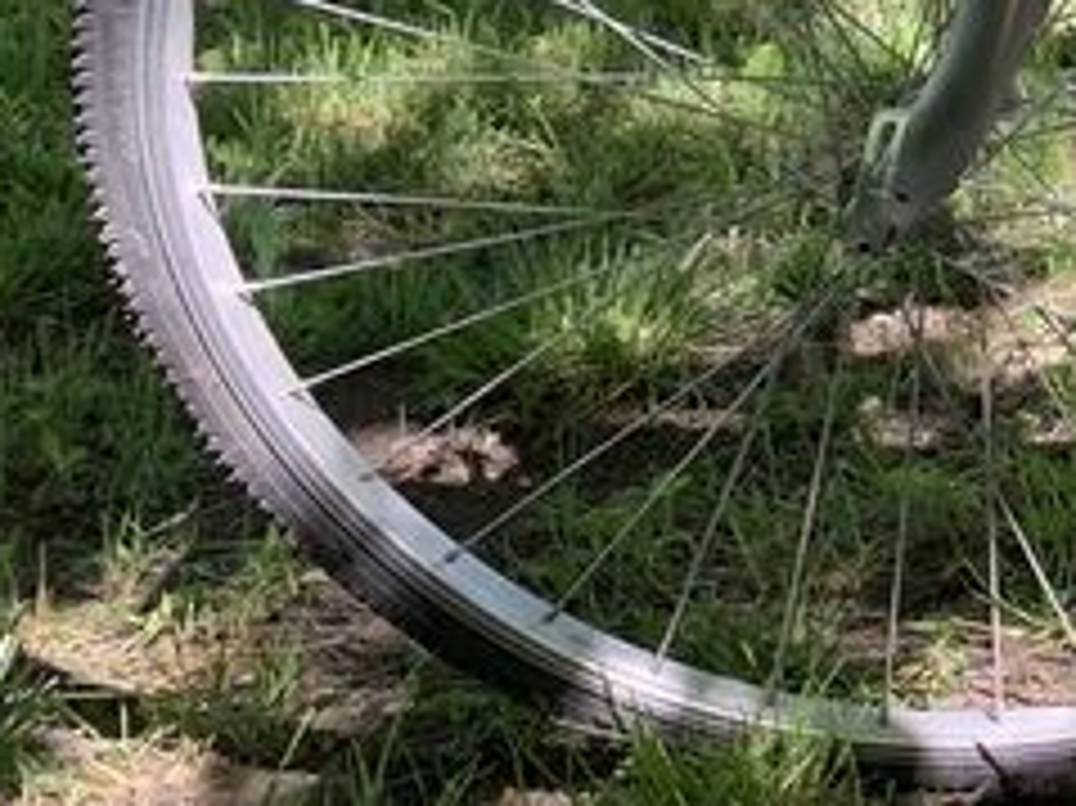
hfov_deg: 14.7
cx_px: 2193
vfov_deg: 13.0
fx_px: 3386
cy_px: -306
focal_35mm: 109
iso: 25
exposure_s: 1/122
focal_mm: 4.25
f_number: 1.8
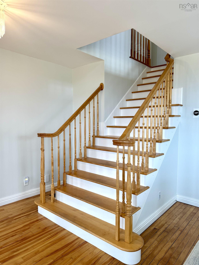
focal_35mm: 24
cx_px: 100
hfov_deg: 56.8
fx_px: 184
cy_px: 132
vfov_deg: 71.6
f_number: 1.78
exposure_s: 1/120
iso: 125
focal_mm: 6.76
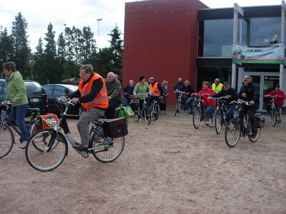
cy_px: 107
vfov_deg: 37.7
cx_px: 143
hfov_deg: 49.0
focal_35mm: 38
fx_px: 314
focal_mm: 7.8
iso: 64
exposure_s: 1/790
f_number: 2.8
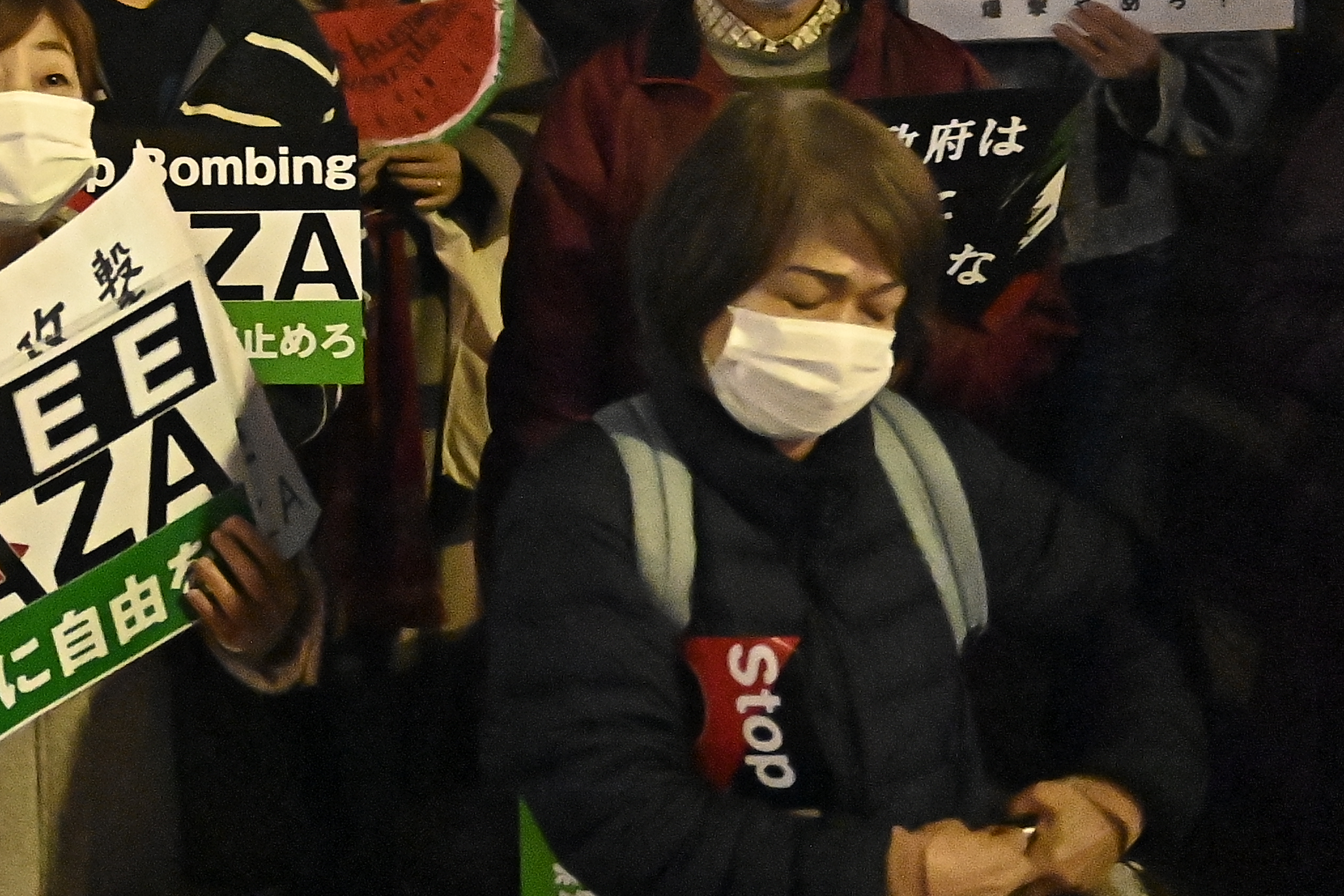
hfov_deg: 15.0
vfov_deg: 10.5
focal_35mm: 130
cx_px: -458
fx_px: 4853
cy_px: 7
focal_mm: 48
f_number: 2.8
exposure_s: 1/160
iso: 32000
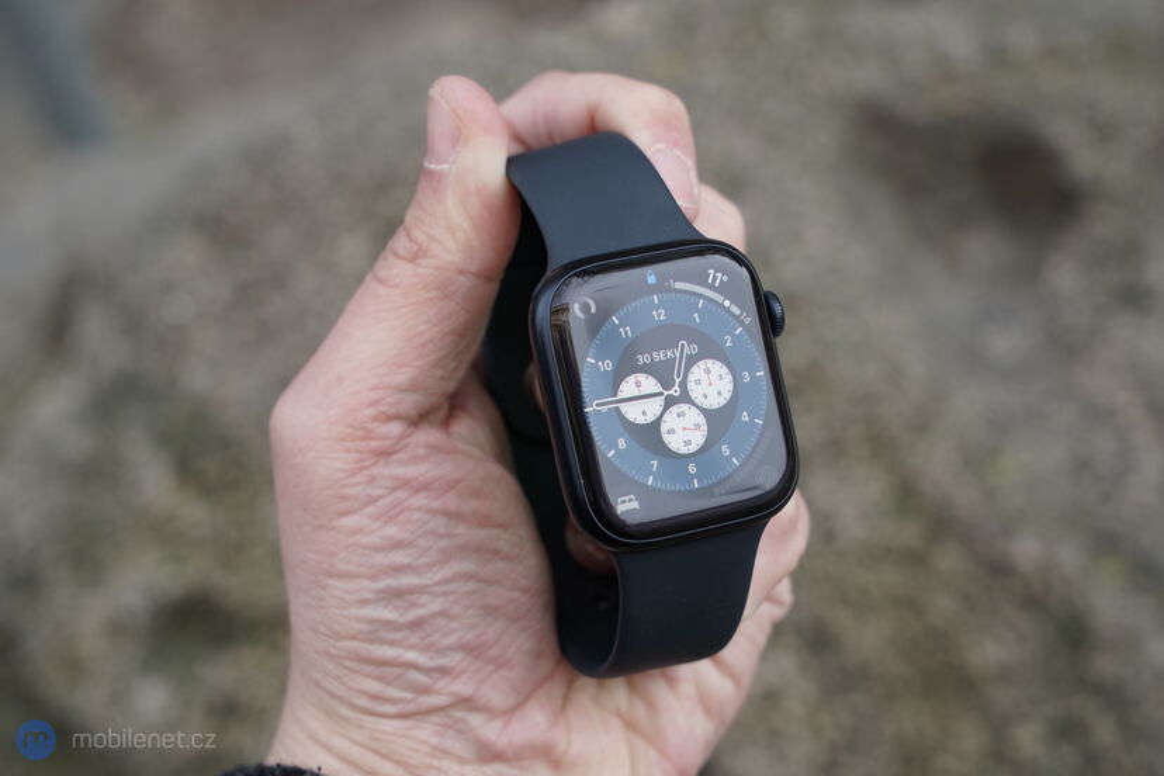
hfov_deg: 28.8
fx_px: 2263
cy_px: 388
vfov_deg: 19.5
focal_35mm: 70
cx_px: 582
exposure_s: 1/160
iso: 250
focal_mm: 70
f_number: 7.1
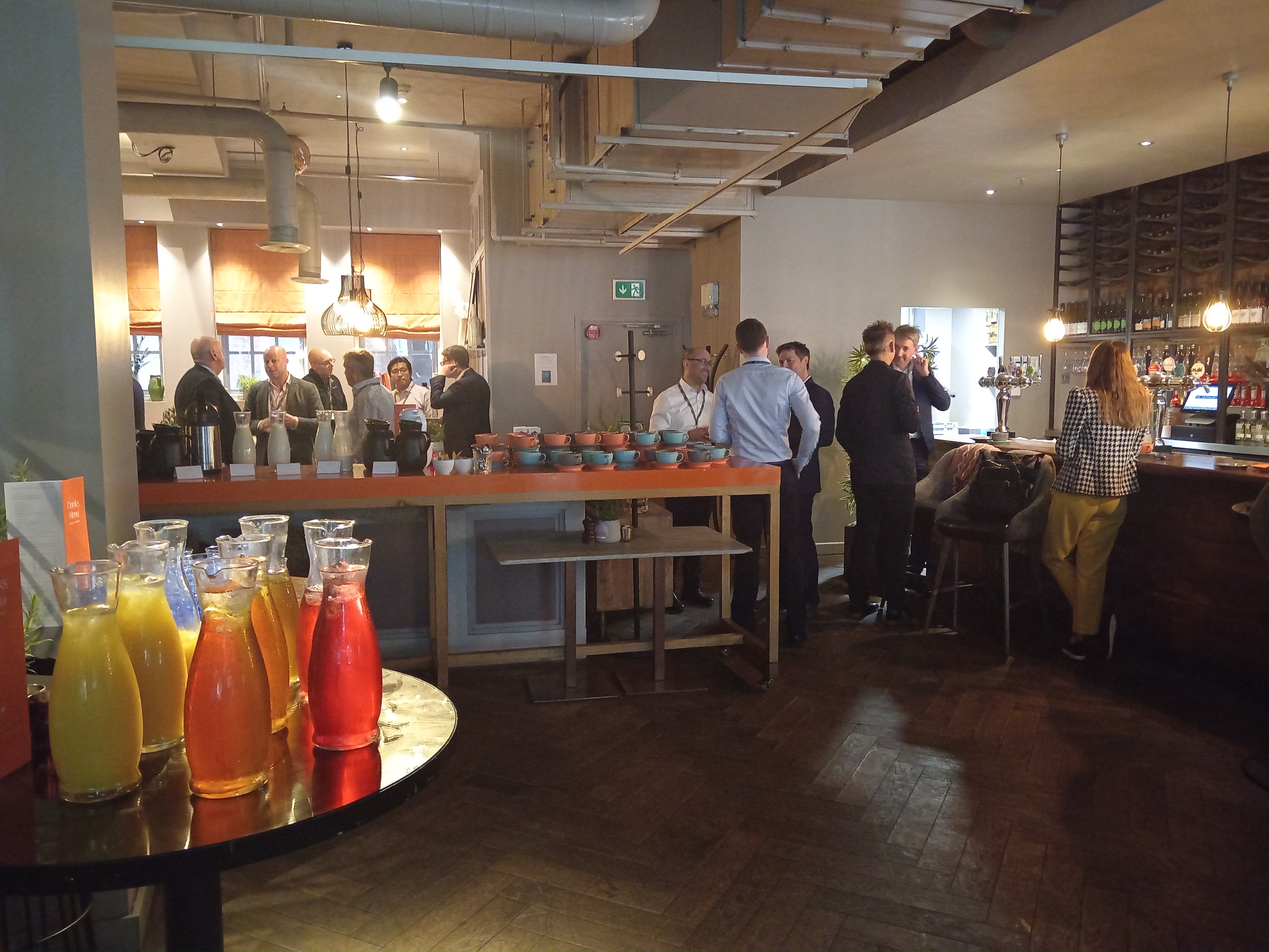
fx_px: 990
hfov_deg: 65.3
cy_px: 476
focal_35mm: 27
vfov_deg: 51.4
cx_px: 634
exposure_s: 1/25
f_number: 1.9
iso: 4896
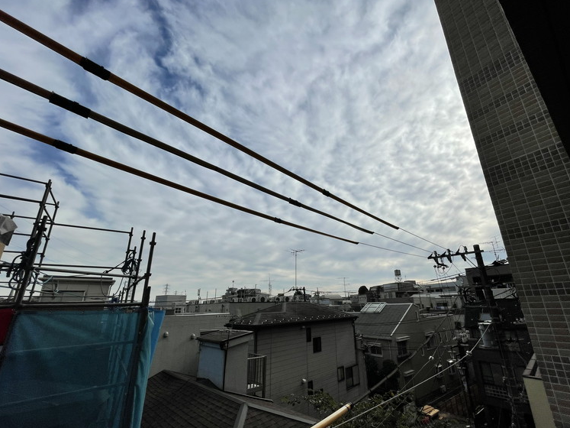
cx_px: 304
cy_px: 225
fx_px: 247
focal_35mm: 15
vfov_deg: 81.7
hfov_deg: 98.0
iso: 25
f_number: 2.4
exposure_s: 1/3425
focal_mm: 1.55
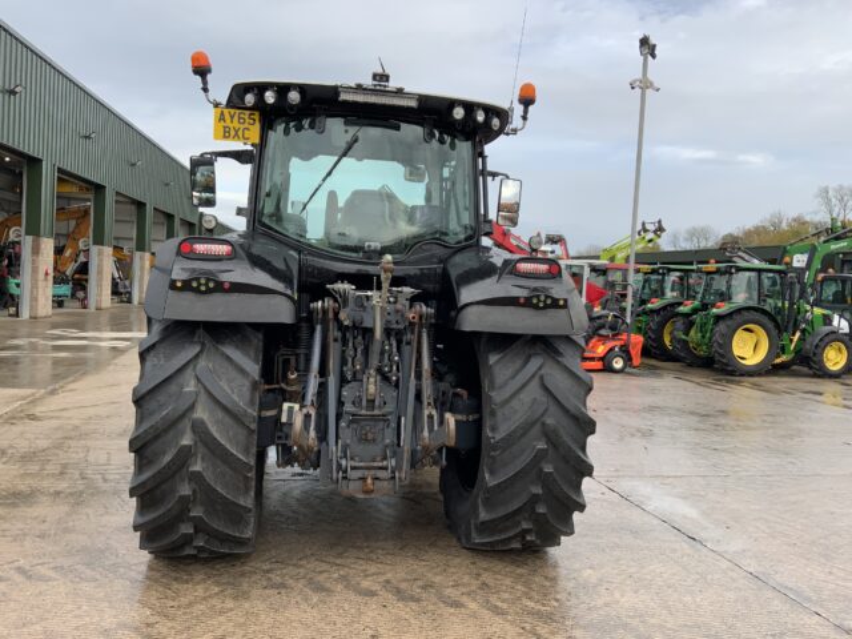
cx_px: 426
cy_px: 320
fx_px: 714
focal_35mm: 29
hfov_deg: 61.7
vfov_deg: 48.2
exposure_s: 1/435
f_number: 1.8
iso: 16
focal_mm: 3
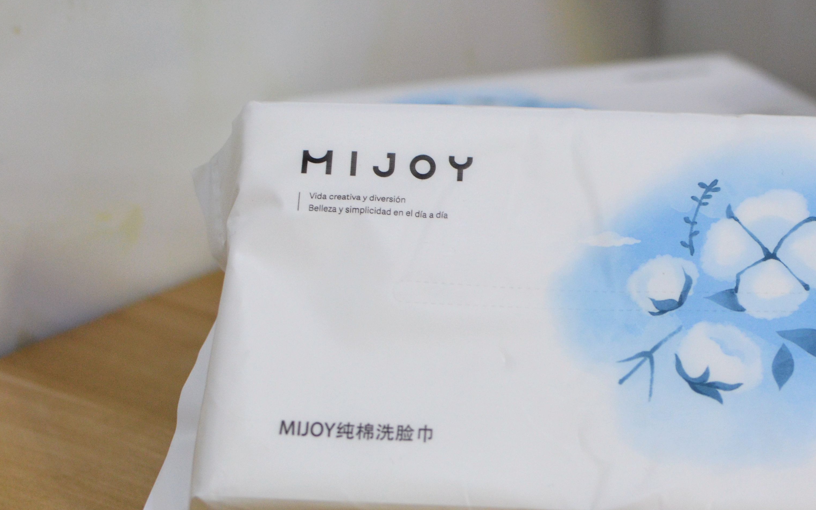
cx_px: 563
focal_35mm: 87
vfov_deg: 15.0
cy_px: 268
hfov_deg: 23.7
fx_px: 1931
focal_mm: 35
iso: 800
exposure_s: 1/50
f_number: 3.5
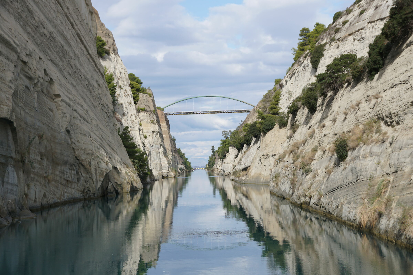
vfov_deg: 18.2
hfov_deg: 27.0
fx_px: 860
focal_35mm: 75
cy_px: 138
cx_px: 206
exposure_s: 1/320
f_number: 6.3
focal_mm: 50
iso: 100
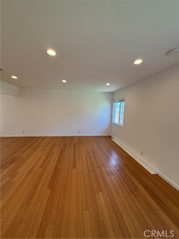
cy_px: 120
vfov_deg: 102.1
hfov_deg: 85.7
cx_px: 90
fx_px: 97
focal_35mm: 14
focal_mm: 2.22
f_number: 2.2
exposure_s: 1/120
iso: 80
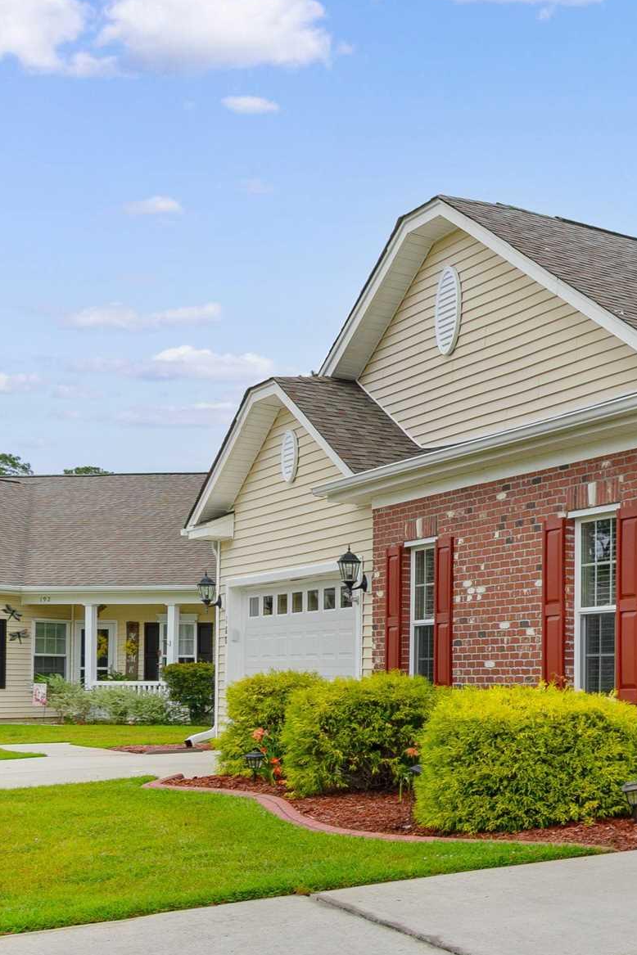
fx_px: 1327
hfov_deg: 19.8
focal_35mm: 50
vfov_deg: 38.9
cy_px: 673
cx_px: 1151
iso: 100
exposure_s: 1/320
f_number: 9
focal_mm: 13
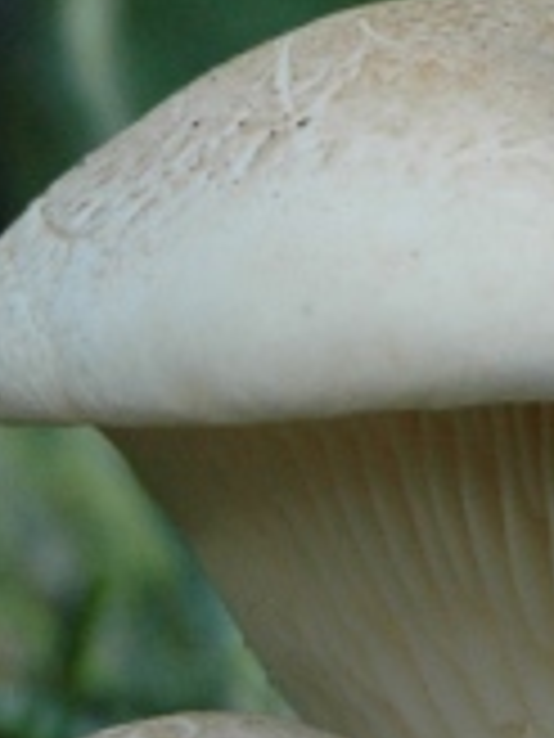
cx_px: 640
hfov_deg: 3.7
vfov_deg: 5.0
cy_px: 290
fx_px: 8472
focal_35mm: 397
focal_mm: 44
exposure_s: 1/400
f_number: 4.5
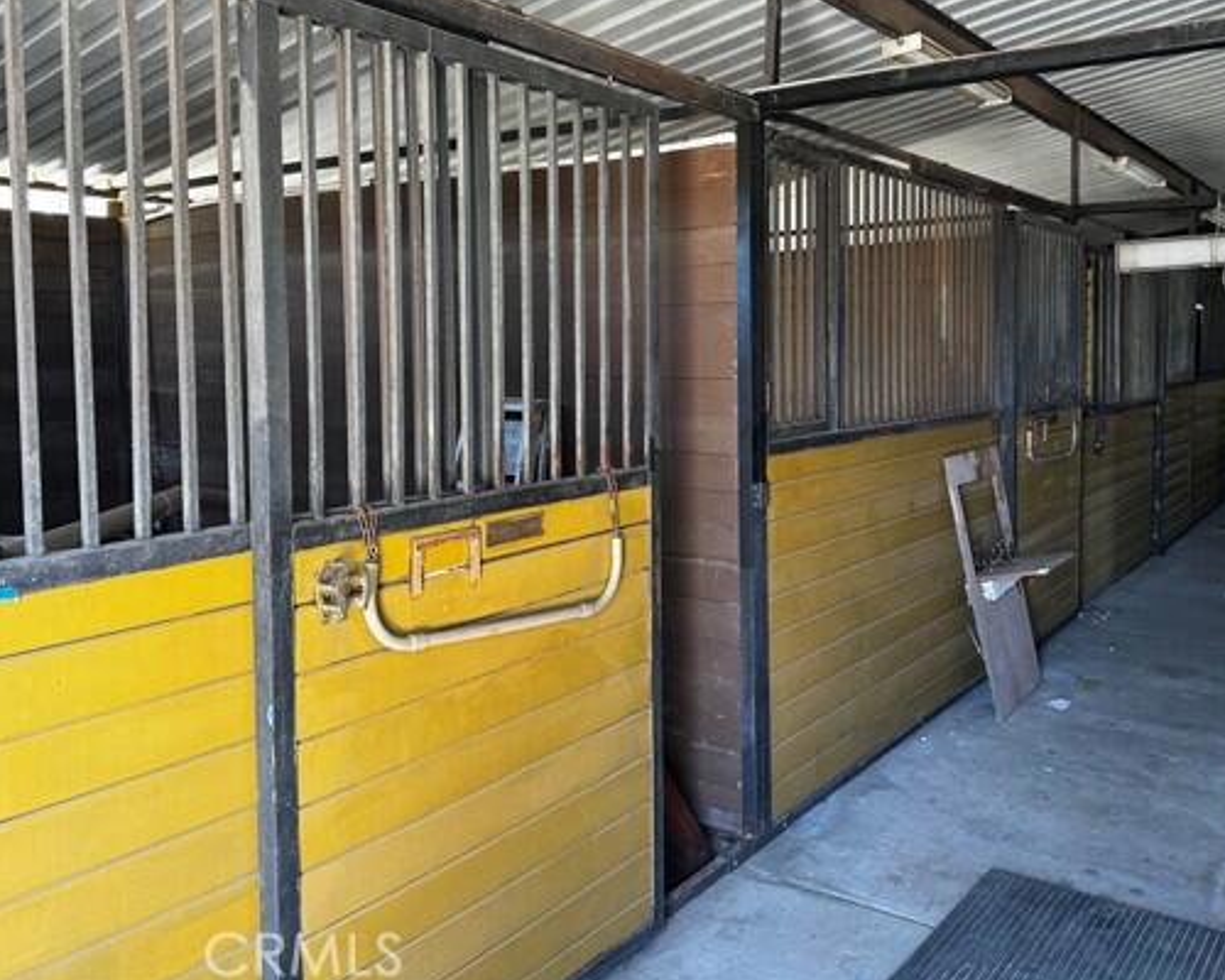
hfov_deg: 58.8
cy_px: 402
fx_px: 1088
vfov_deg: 48.3
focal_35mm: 30
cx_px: 620
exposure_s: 1/64
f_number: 1.78
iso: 200
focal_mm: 6.76
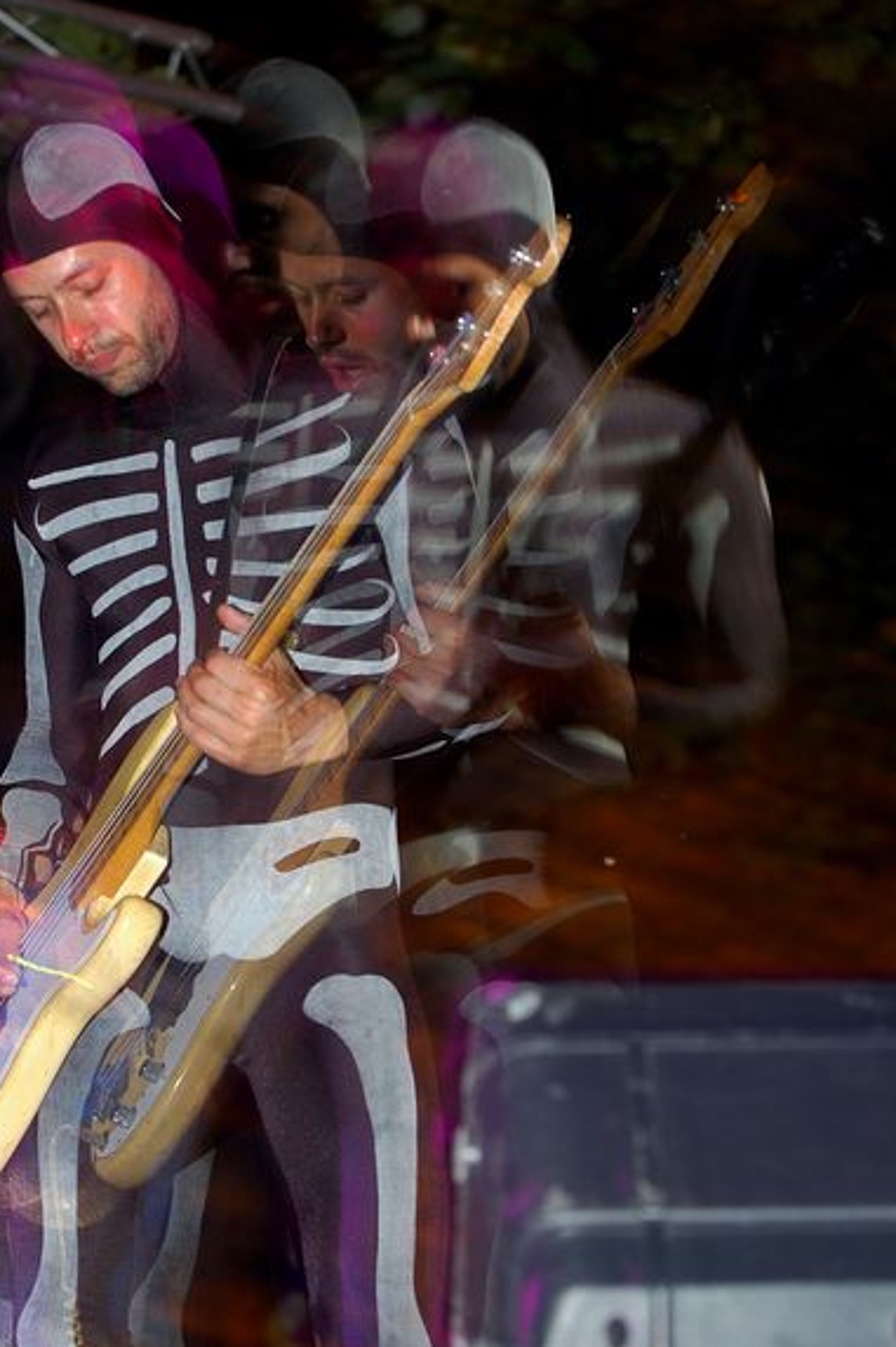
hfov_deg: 9.5
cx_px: 427
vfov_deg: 14.3
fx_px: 5385
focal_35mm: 144
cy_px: 691
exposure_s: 2.5
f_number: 4
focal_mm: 86
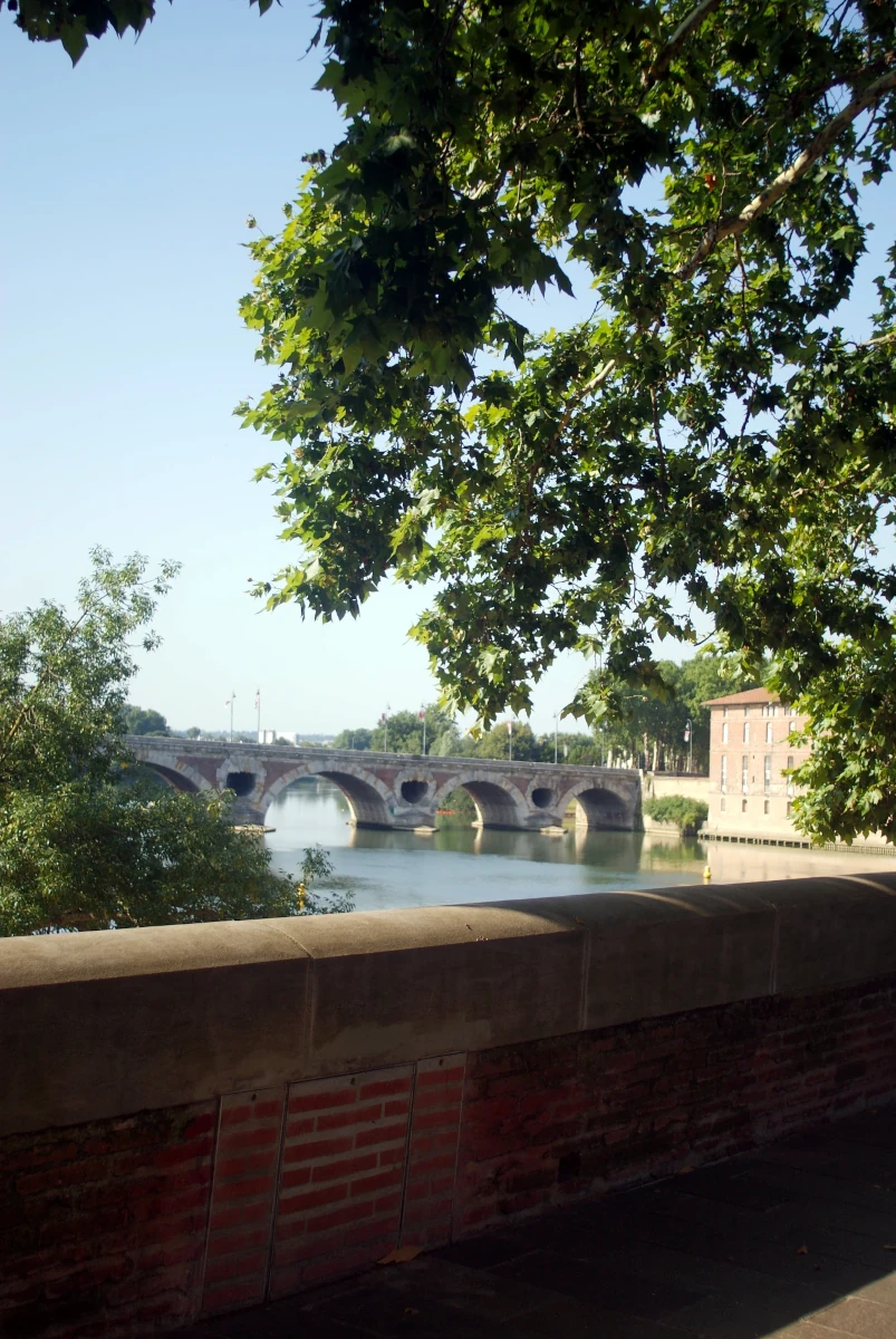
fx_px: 1564
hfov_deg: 32.0
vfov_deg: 46.4
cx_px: 448
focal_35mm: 42
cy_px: 670
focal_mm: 28
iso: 100
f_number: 2.8
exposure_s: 1/640
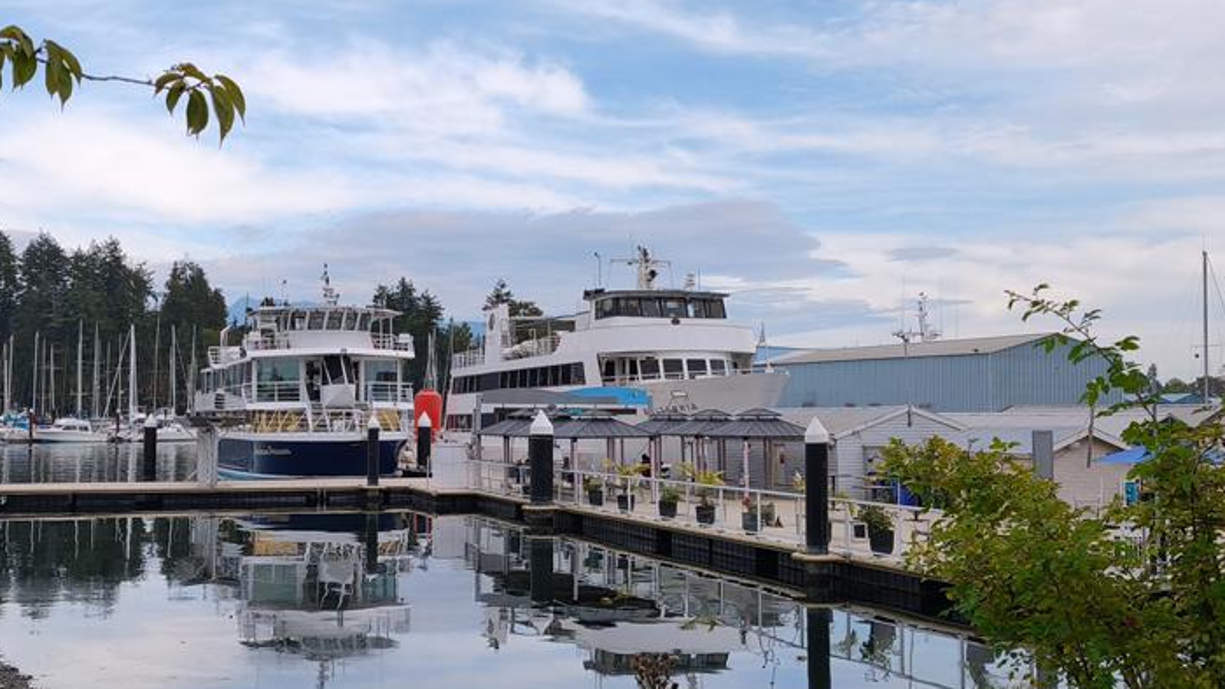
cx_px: 482
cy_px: 313
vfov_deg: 27.1
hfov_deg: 46.1
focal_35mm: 44
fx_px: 1429
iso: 50
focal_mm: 6.57
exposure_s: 1/3064
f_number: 1.6
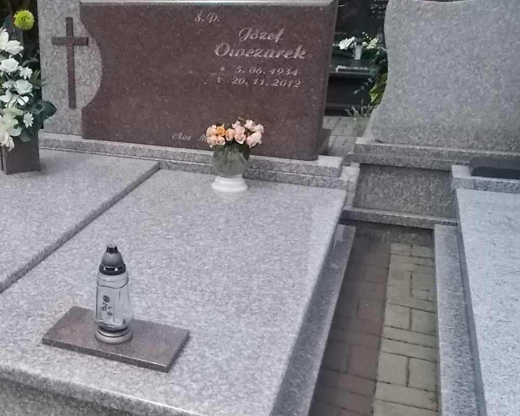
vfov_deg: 36.4
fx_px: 631
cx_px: 106
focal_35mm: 41
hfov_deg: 42.8
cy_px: 241
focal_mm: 4.6
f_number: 8
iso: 400
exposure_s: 1/1000
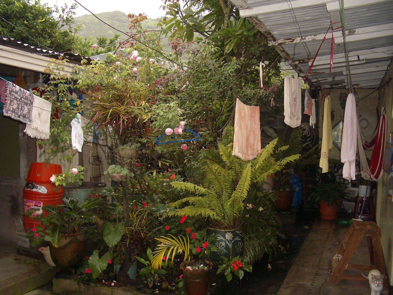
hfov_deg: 52.6
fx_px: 397
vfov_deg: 40.7
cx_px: 196
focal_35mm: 35
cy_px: 148
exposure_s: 1/60
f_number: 2.6
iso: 100
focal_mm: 5.8
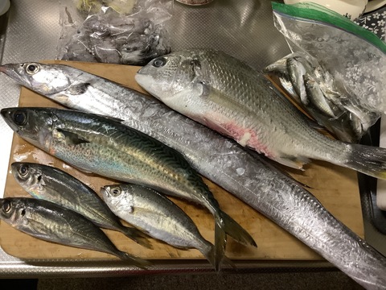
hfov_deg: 58.4
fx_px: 346
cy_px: 145
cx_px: 193
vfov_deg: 45.4
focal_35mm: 31
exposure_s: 1/50
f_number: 2.4
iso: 320
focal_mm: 3.3
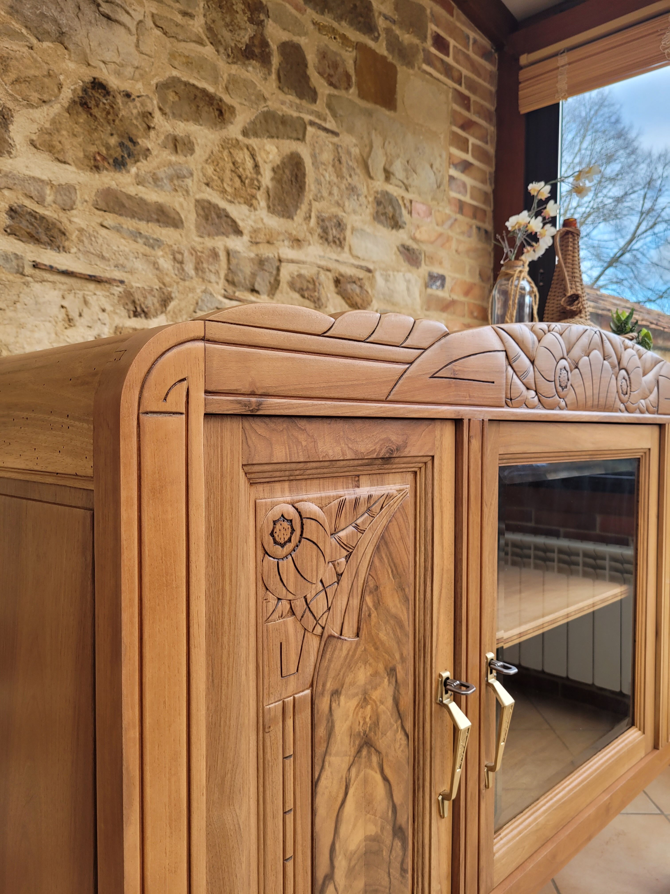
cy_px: 447
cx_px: 335
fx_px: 671
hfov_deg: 53.1
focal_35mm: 26
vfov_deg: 67.3
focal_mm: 5.4
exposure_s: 1/100
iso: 64
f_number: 1.8
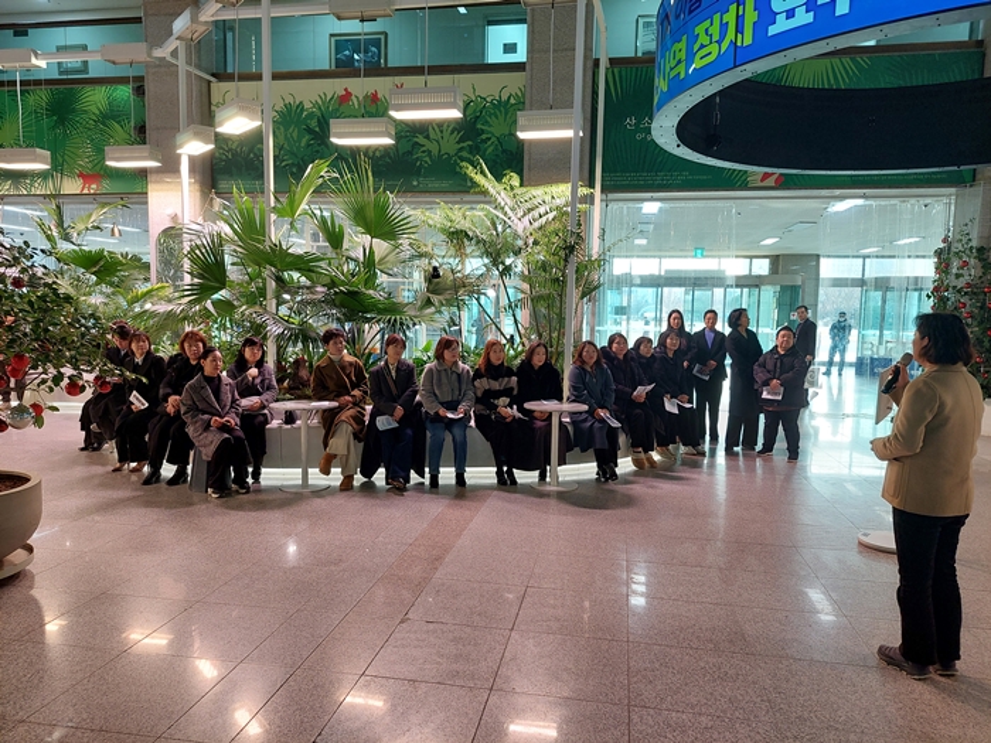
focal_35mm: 25
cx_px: 496
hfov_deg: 69.4
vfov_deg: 54.9
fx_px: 716
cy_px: 372
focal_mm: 5.23
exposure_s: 1/60
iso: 80
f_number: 1.8
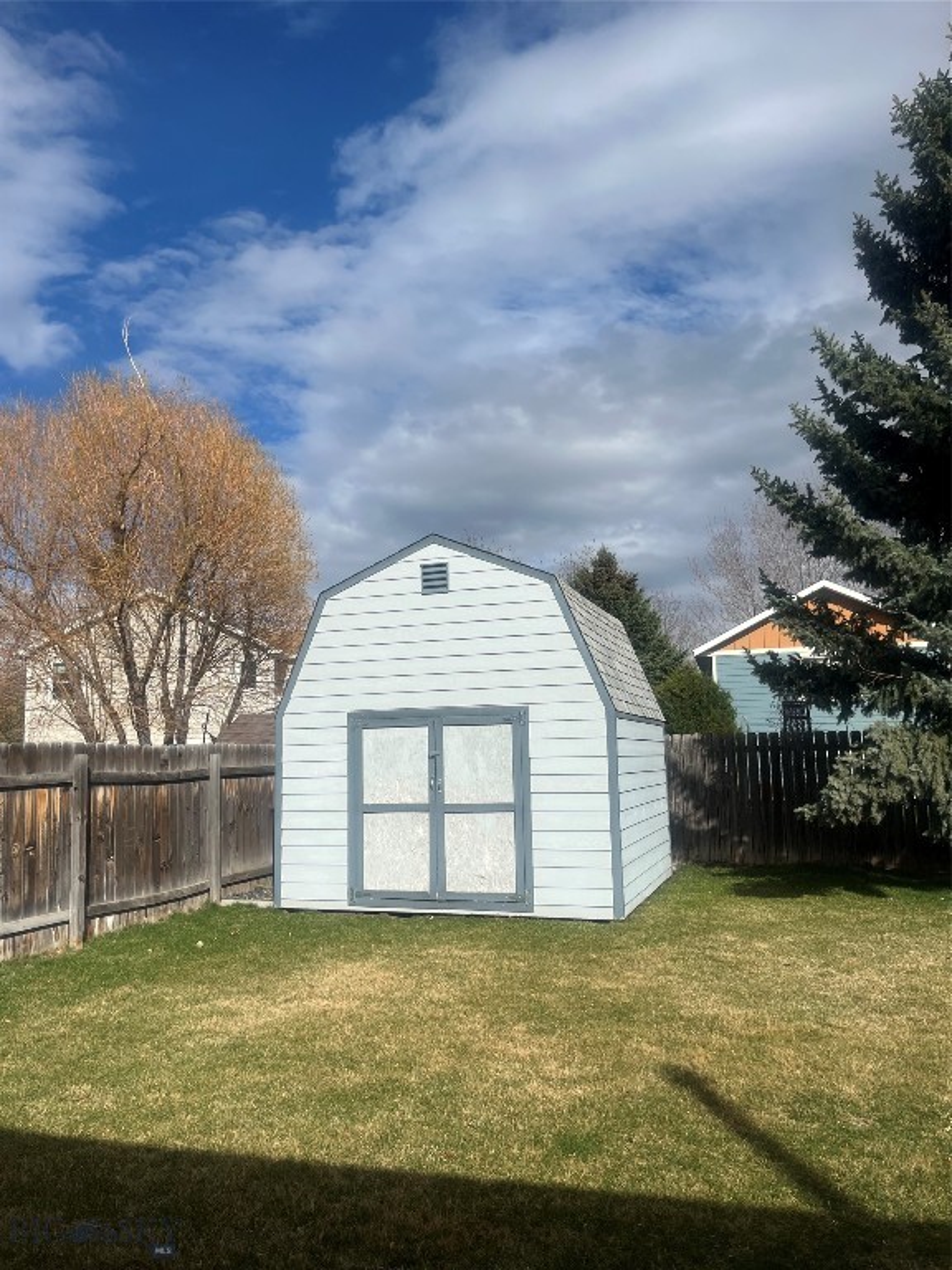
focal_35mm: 26
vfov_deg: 67.3
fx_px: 953
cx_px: 476
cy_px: 635
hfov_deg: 53.1
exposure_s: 1/10870
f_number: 1.6
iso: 50
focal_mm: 5.1
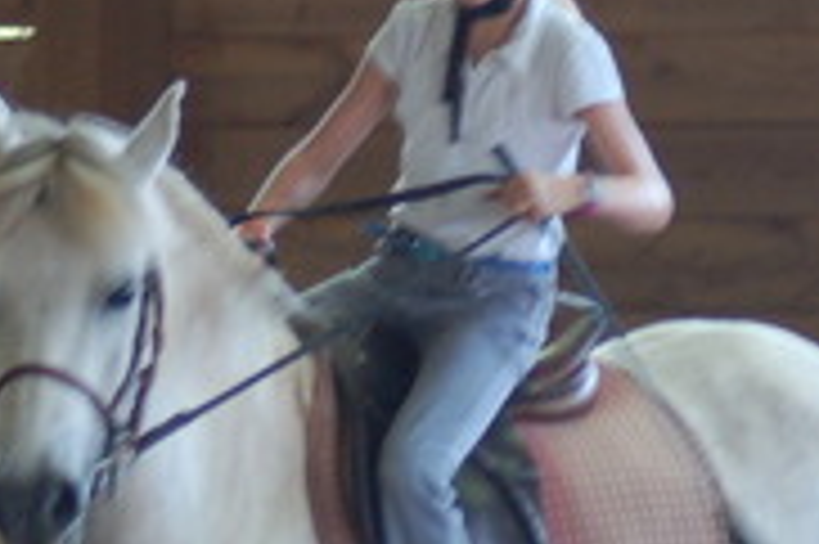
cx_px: 454
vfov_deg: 2.3
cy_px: 463
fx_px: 13433
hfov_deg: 3.5
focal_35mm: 591
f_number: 4.2
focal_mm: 112
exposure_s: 1/30
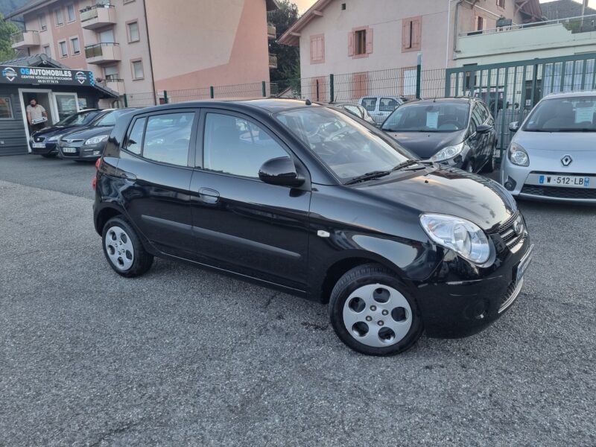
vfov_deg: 53.1
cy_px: 224
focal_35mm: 26
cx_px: 298
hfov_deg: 67.3
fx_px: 448
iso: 64
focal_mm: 5.4
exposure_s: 1/100
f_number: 1.8
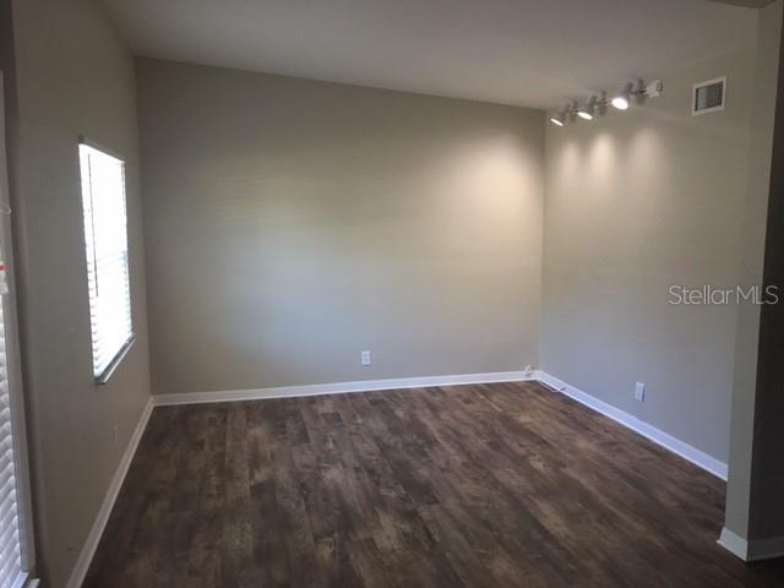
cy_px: 294
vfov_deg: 48.2
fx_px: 657
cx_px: 392
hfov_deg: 61.7
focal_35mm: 29
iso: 100
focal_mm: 4.15
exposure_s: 1/30
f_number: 2.2
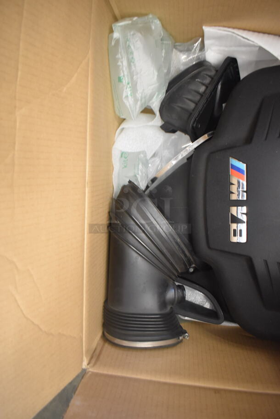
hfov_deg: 48.0
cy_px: 210
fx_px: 314
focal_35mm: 27
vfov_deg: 67.3
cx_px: 140
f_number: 4
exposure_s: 1/60
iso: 2000
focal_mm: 18
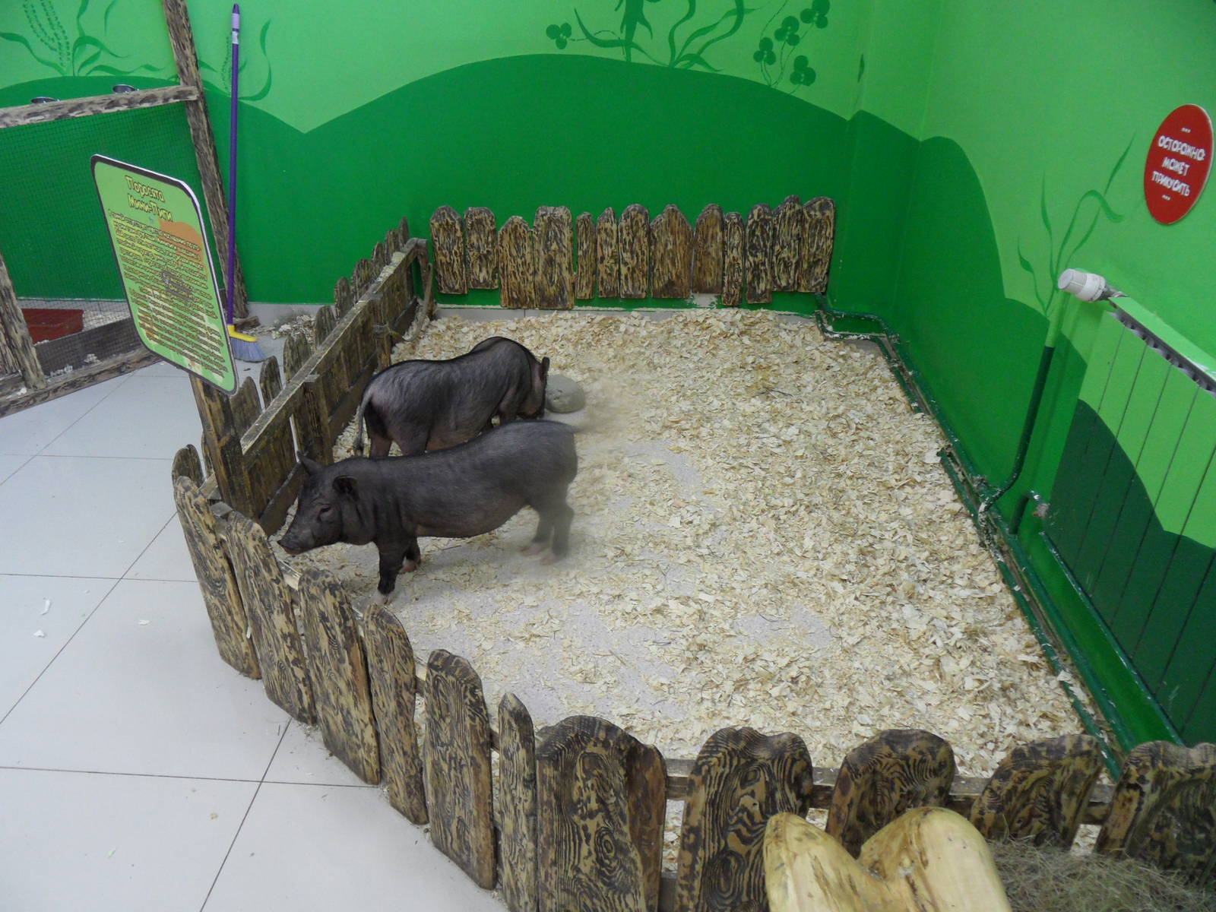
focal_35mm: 24
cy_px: 456
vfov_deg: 56.8
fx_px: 843
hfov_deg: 71.6
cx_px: 608
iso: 200
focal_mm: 3.9
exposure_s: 1/15
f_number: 3.2
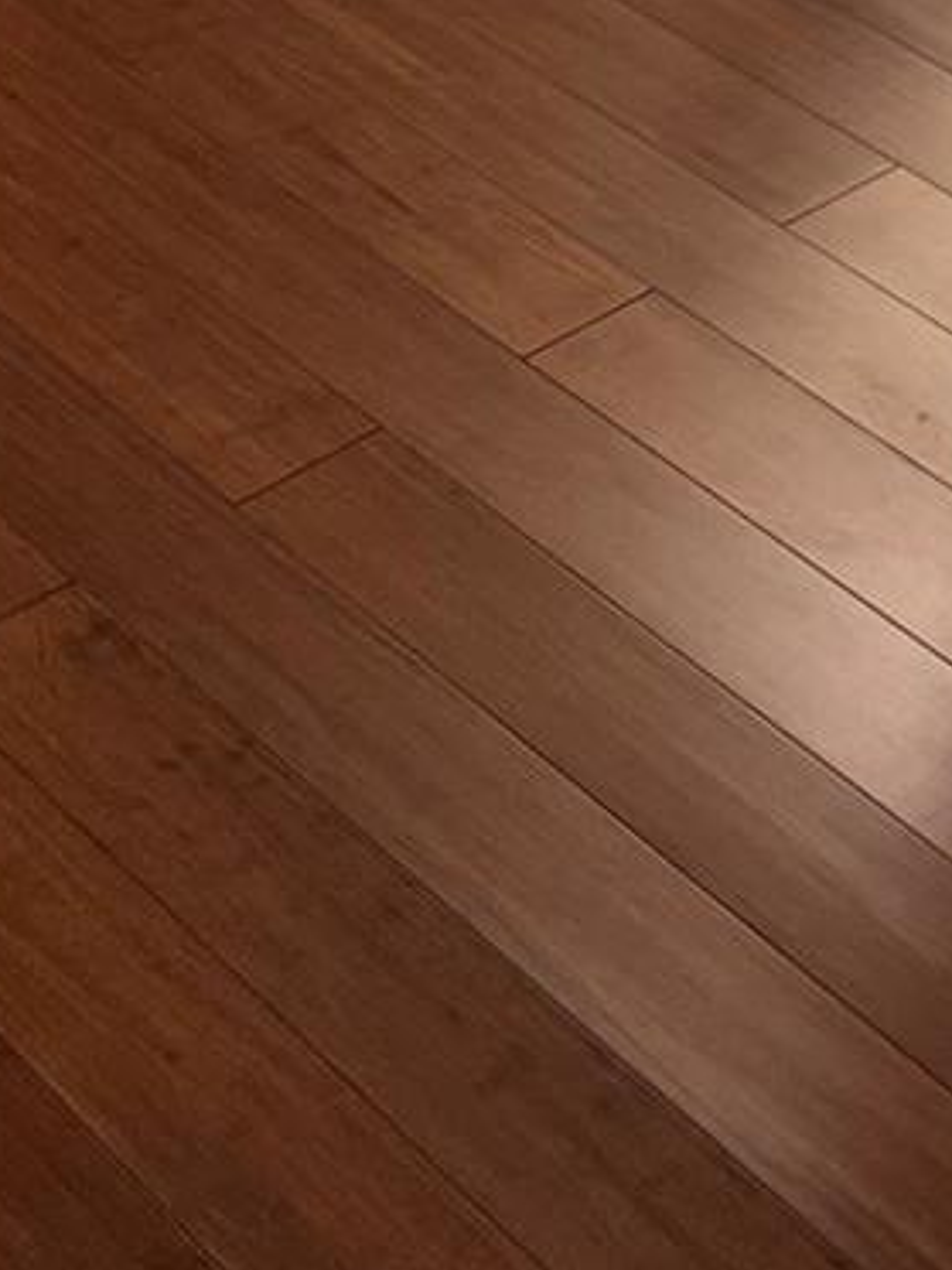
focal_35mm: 99
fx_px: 3630
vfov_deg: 16.5
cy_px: -1048
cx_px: -594
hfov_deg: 13.8
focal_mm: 6.76
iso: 320
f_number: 1.78
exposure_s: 1/60
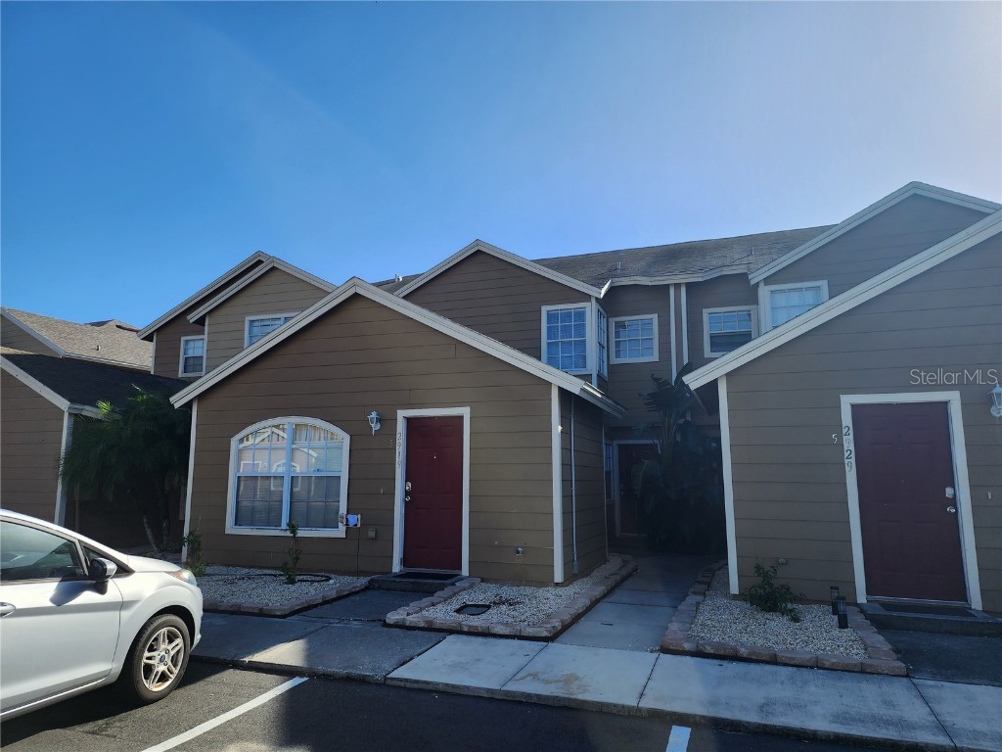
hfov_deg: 73.9
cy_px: 376
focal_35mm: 23
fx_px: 666
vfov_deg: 58.9
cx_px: 501
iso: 12
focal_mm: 6.4
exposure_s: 1/1008
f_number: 1.8
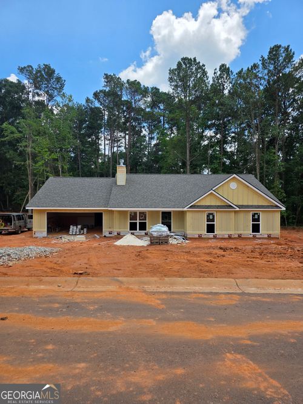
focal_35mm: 23
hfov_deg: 58.9
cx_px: 152
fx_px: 269
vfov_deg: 73.9
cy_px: 202
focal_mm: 6.3
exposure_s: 1/6355
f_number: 1.7
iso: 80
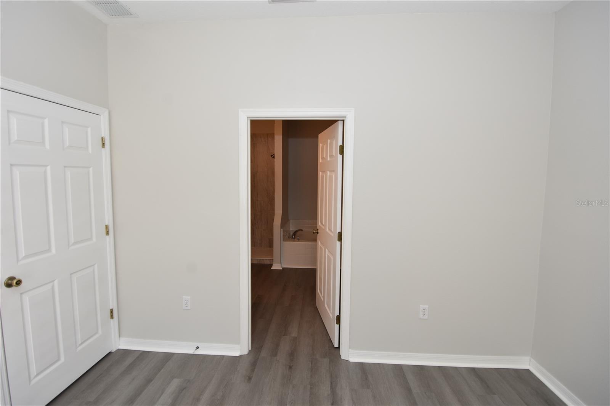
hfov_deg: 100.4
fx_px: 254
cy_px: 203
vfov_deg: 77.3
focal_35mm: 15
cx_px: 305
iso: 200
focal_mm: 10
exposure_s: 1/100
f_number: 5
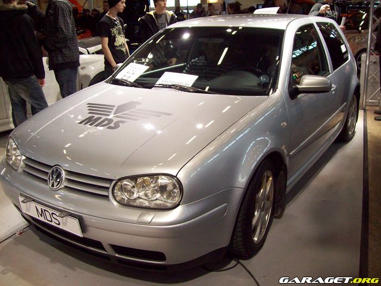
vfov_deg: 39.7
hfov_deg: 51.4
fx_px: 396
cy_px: 143
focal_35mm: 36
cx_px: 190
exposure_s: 1/120
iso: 200
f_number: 2.7
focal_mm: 6
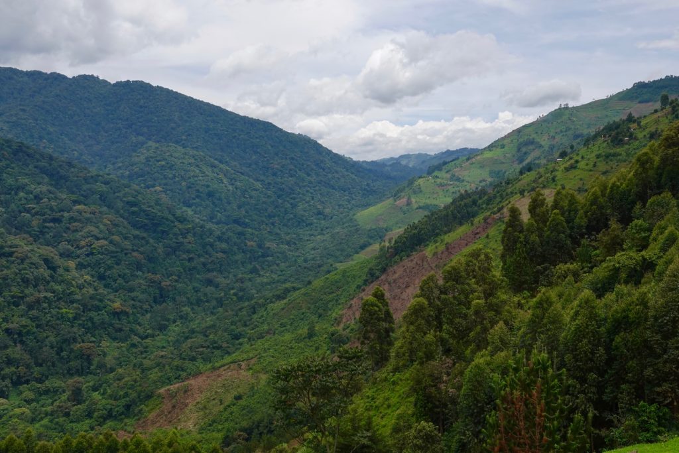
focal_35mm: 34
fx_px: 641
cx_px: 340
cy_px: 226
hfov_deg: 55.8
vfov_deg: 38.9
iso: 100
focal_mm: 12.33
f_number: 4.5
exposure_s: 1/1000
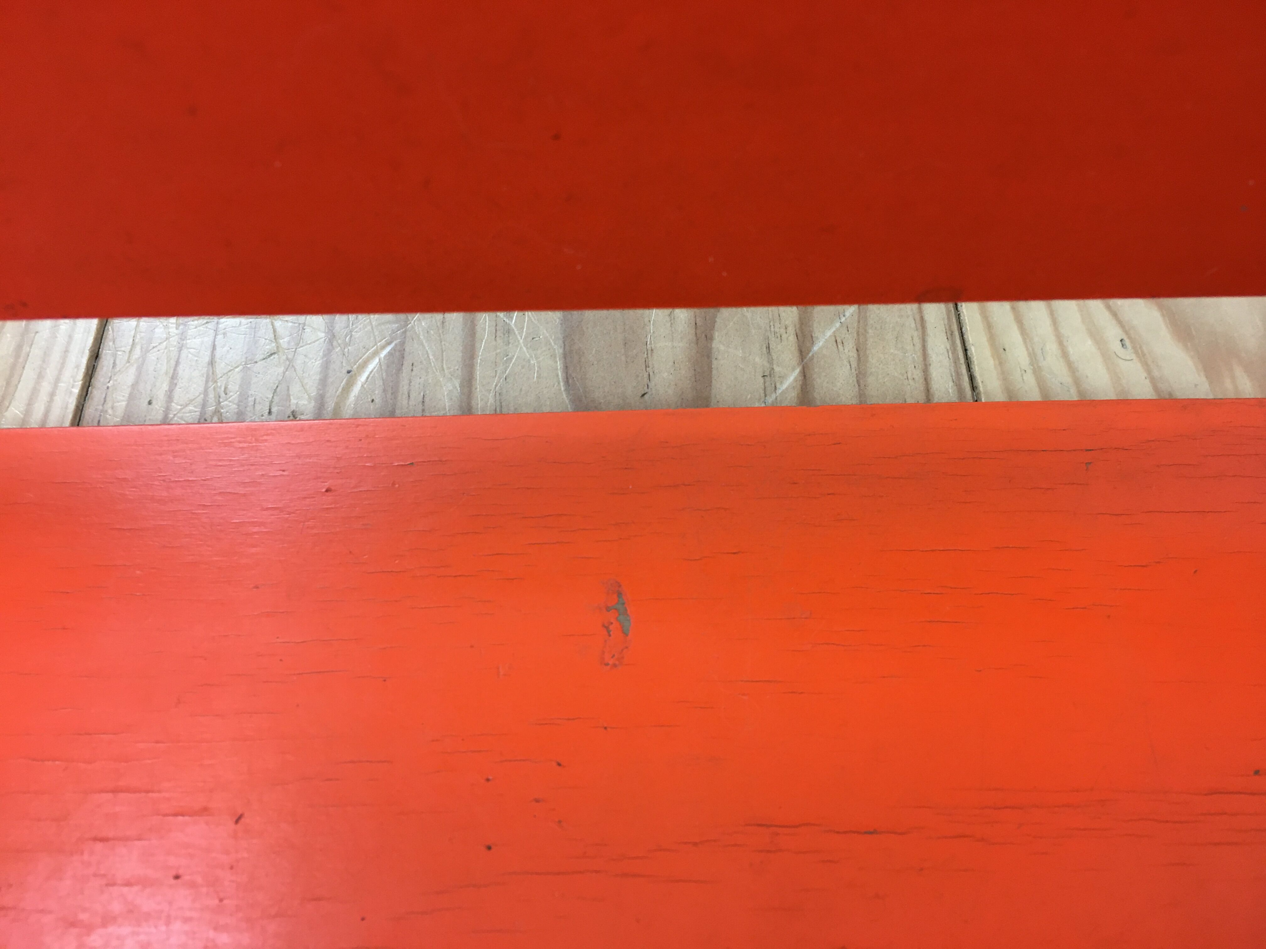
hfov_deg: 61.7
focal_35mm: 29
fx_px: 1061
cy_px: 474
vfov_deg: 48.2
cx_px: 633
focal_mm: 4.15
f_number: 2.2
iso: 50
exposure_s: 1/33
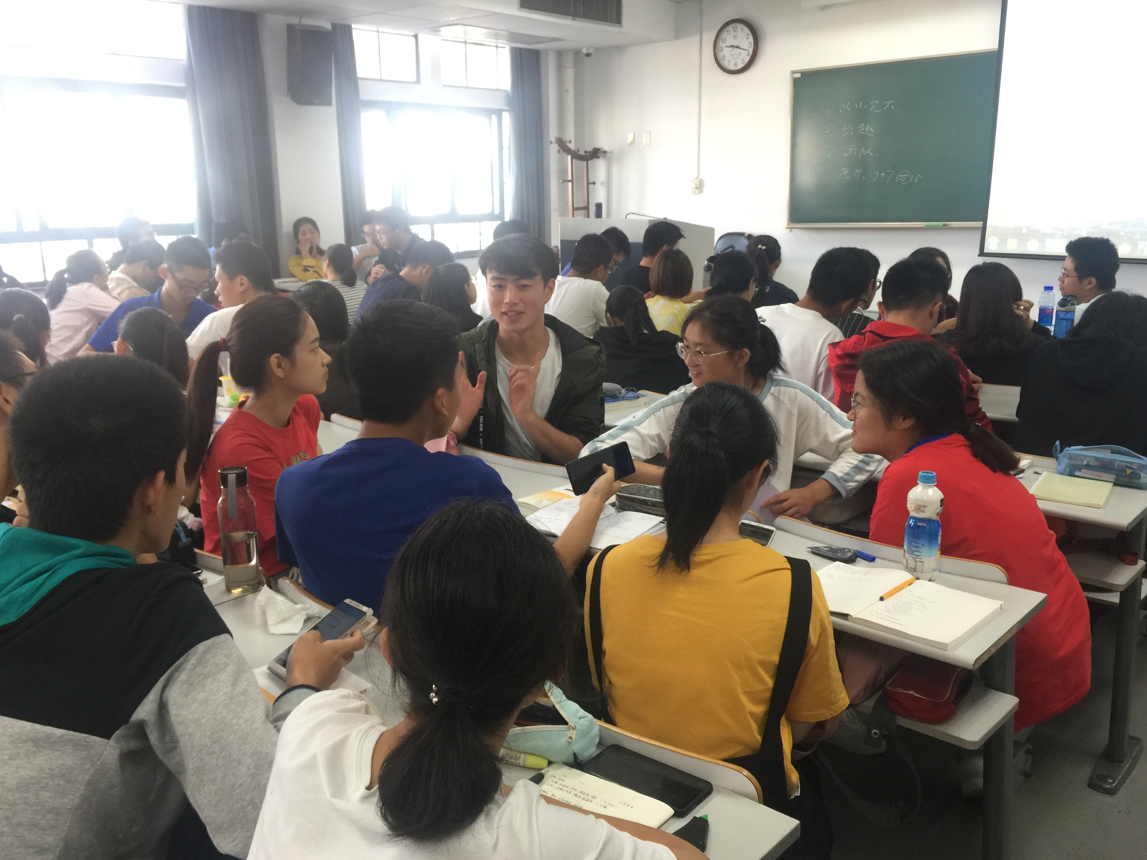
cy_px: 440
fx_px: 994
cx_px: 572
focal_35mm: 30
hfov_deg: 60.0
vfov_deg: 46.8
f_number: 2.2
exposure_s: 1/33
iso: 64
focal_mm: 4.15
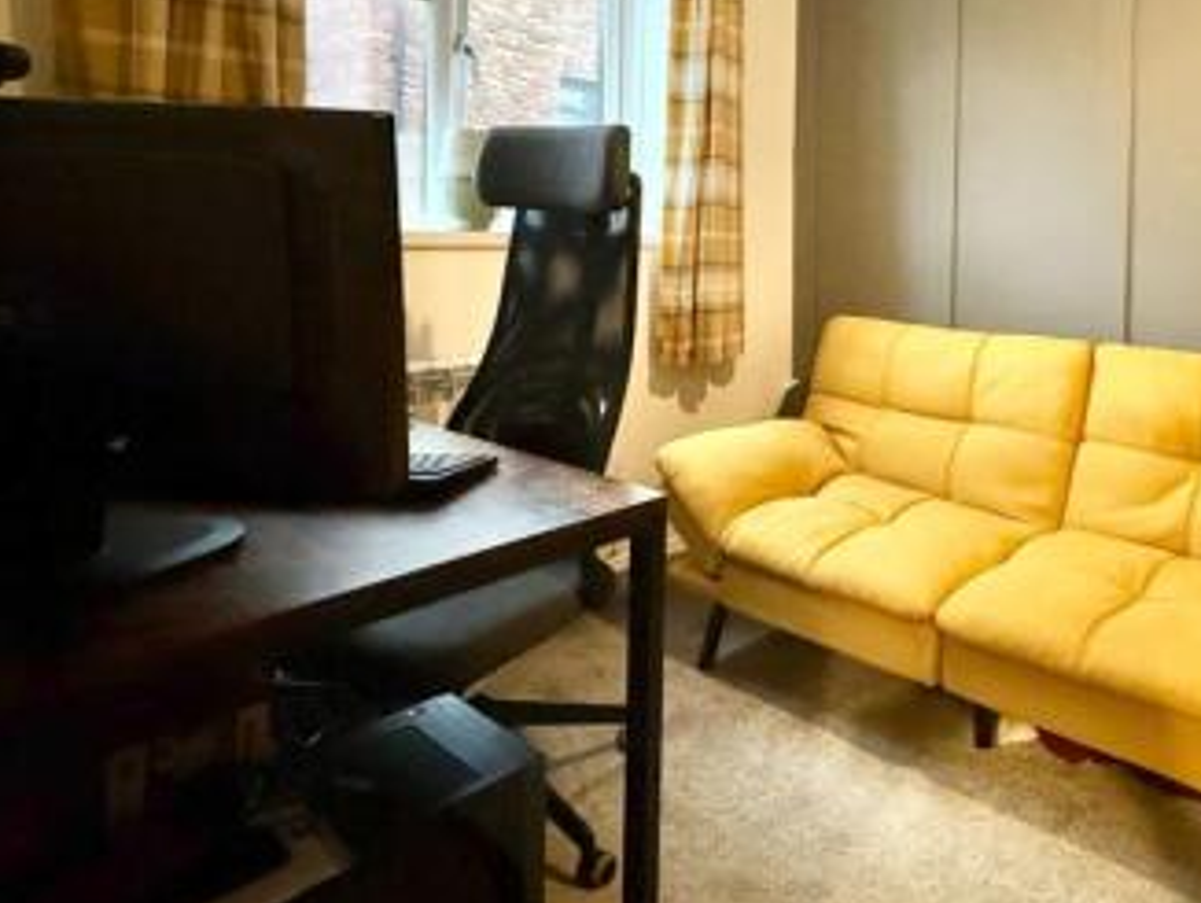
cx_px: 952
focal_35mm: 25
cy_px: 245
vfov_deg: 52.9
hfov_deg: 63.6
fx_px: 868
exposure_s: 1/60
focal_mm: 2.22
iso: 800
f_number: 2.2
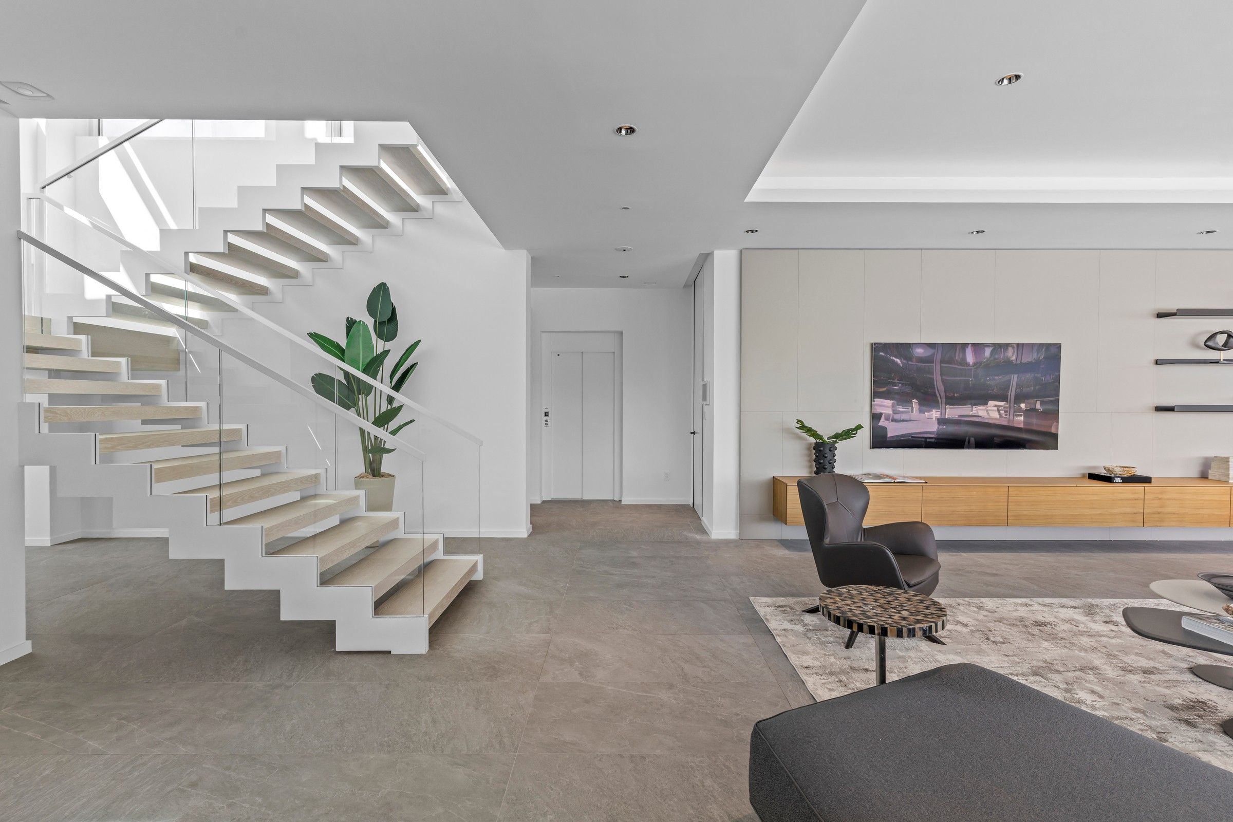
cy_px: 411
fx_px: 582
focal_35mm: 17
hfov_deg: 93.3
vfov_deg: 70.4
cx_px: 616
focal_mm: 17
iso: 200
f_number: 8
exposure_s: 1/8
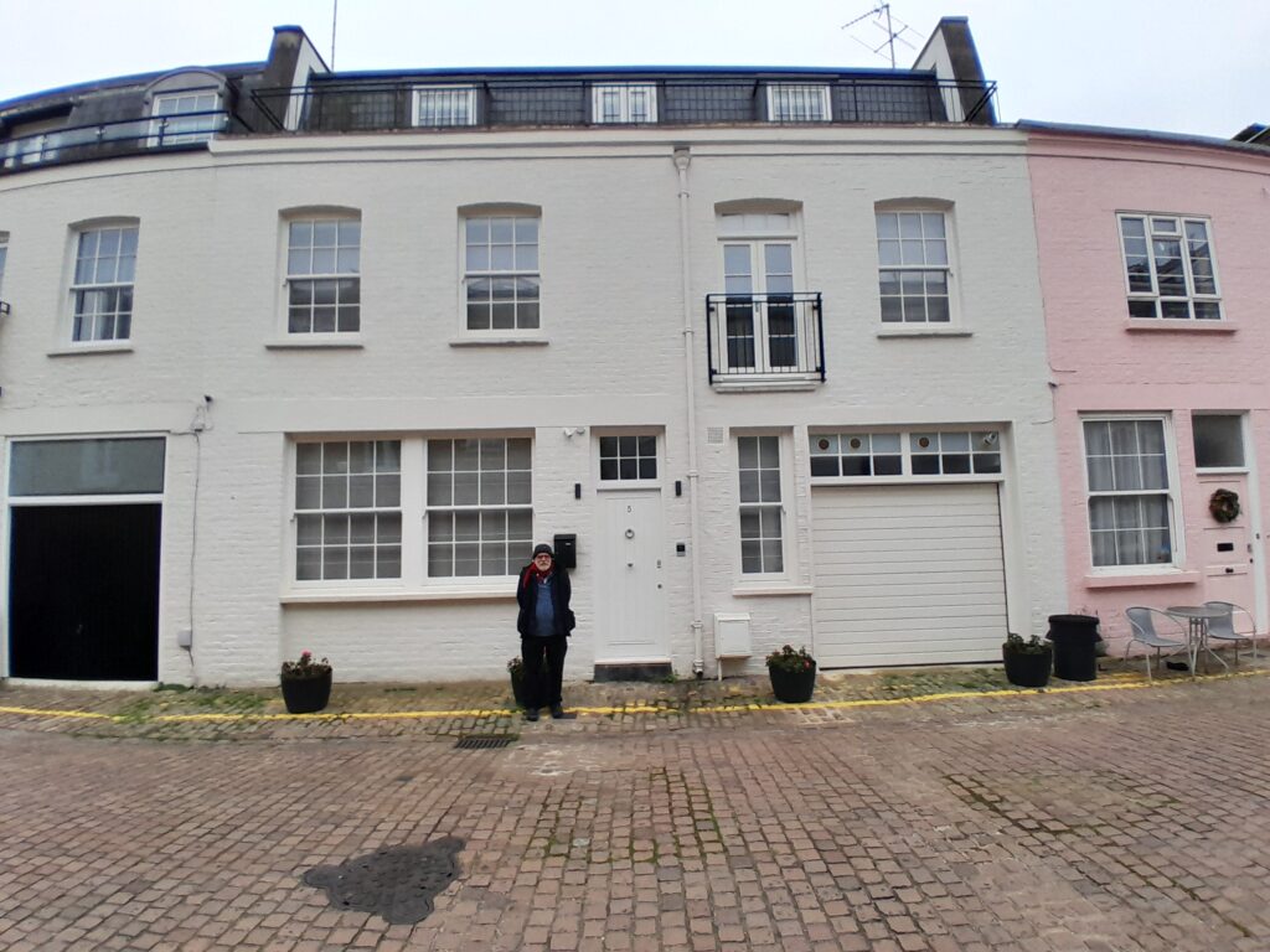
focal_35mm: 17
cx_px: 635
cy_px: 476
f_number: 2.2
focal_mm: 1.46
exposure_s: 1/141
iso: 40
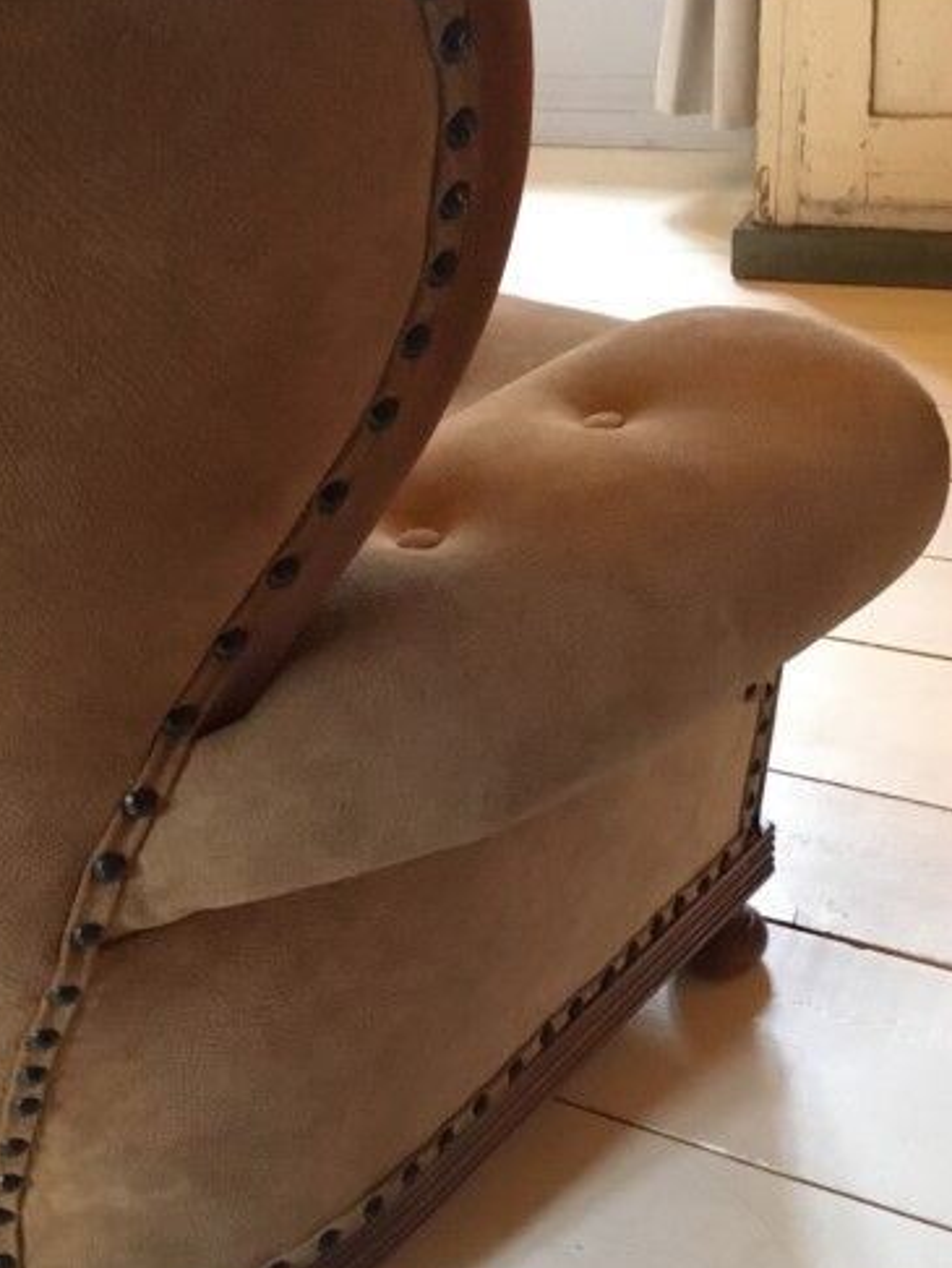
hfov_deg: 28.4
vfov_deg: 37.4
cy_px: 715
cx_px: 323
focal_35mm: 51
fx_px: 1868
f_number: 2.4
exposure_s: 1/17
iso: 320
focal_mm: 3.3
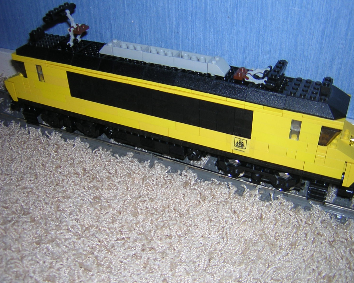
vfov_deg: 39.2
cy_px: 140
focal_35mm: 38
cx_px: 189
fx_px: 398
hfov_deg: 47.9
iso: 100
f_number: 2.6
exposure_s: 1/60.1
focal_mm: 4.7
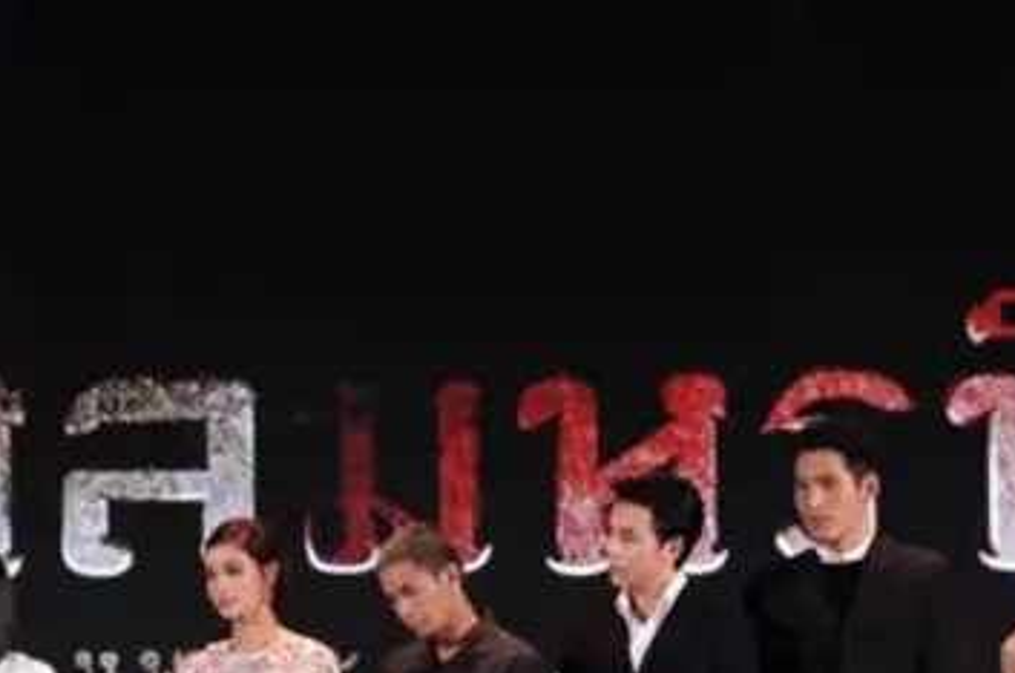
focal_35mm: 210
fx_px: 5910
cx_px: 328
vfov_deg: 6.5
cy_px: 534
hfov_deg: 9.8
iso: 12800
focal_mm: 63.2
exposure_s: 1/320
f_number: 5.6
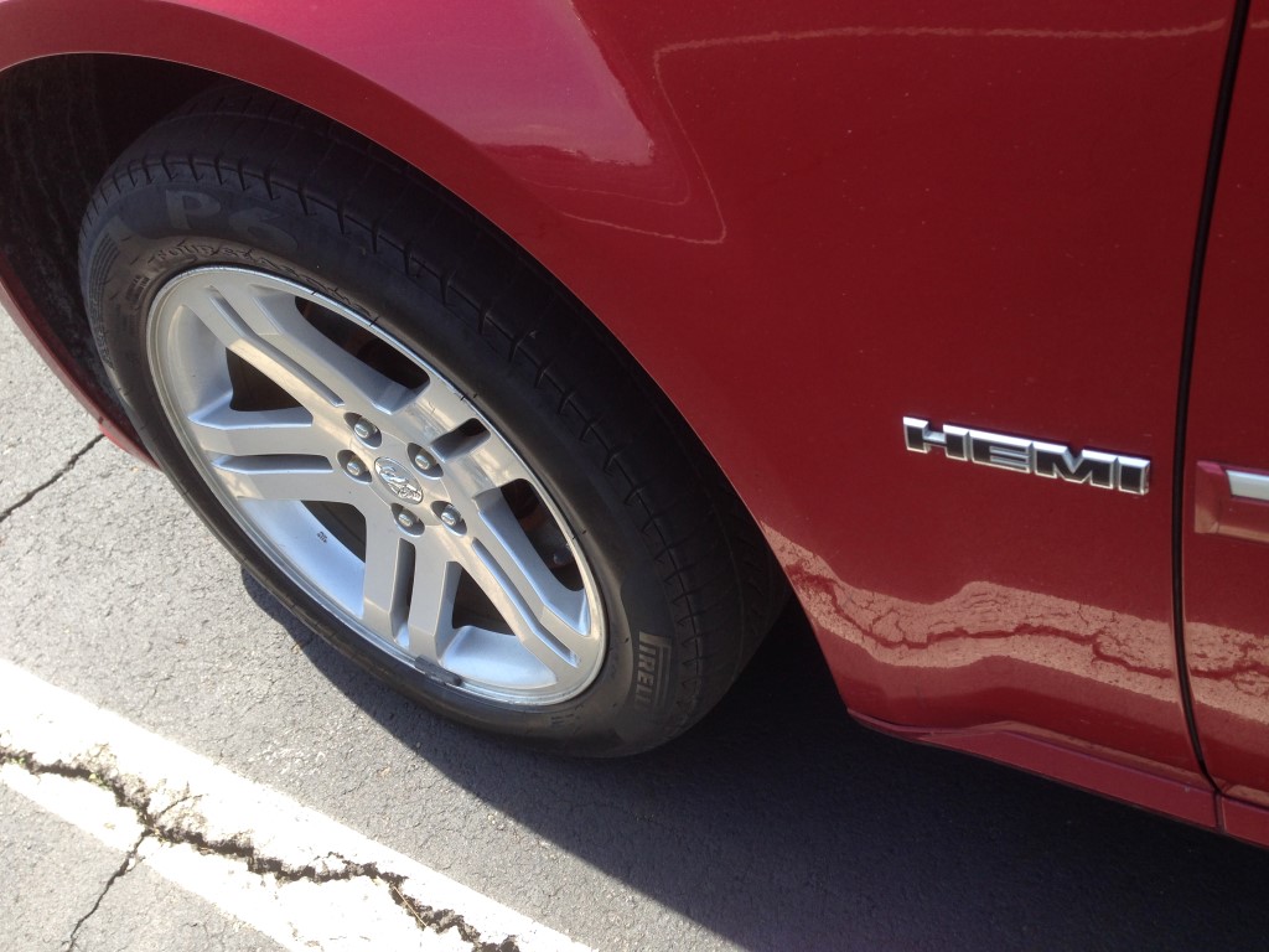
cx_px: 634
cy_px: 476
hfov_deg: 55.4
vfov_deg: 42.9
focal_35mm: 33
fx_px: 1210
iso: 50
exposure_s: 1/352
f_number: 2.4
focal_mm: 4.12
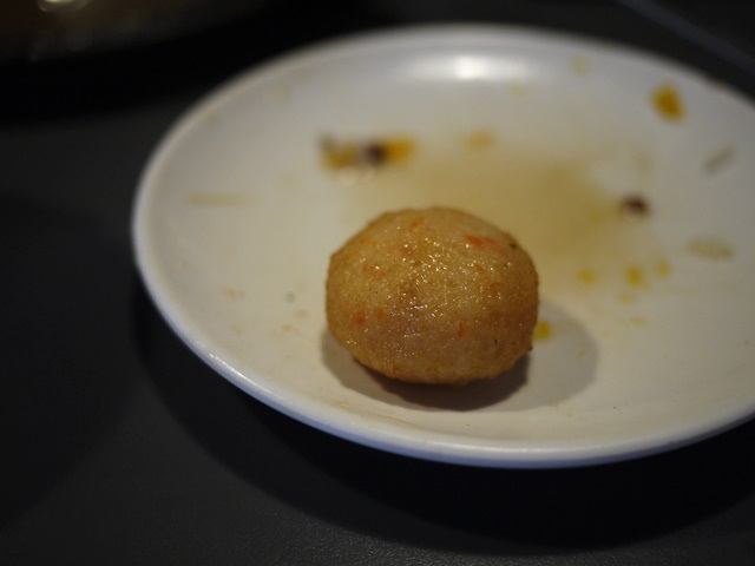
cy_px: 283
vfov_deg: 36.0
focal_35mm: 40
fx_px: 872
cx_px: 378
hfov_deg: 46.8
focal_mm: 20
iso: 400
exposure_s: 1/160
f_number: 1.7
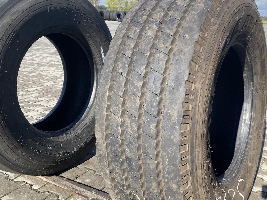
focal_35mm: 38
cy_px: 102
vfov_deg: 37.7
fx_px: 293
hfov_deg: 48.2
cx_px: 176
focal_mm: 4.25
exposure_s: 1/1362
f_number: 1.8
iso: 32
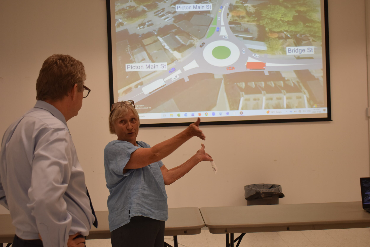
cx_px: 185
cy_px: 124
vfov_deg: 26.5
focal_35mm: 51
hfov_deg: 38.9
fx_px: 524
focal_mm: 34
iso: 400
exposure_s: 1/100
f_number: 5
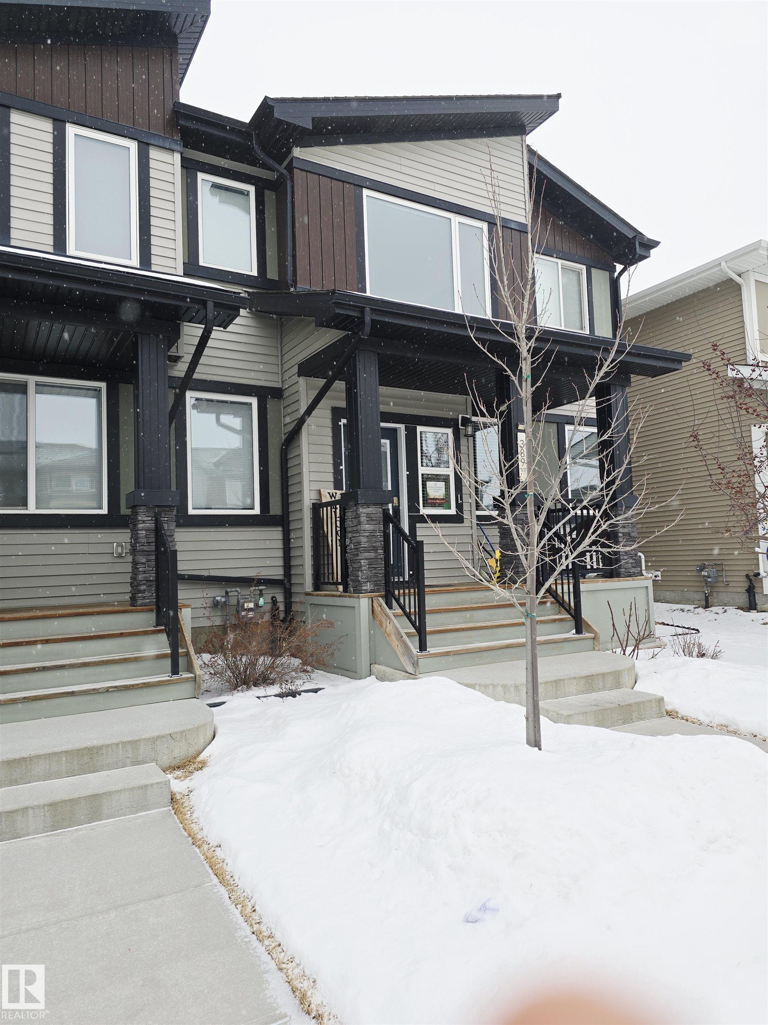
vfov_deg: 73.9
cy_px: 512
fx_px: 680
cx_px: 384
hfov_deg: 58.9
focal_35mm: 23
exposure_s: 1/207
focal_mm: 6.3
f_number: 1.7
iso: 12
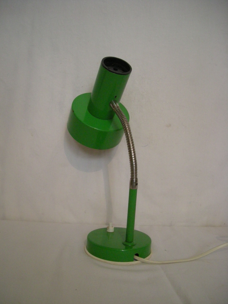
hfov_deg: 40.7
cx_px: 114
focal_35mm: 35
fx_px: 307
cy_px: 152
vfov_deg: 52.6
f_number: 2.8
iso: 400
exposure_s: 1/51.5
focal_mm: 5.7
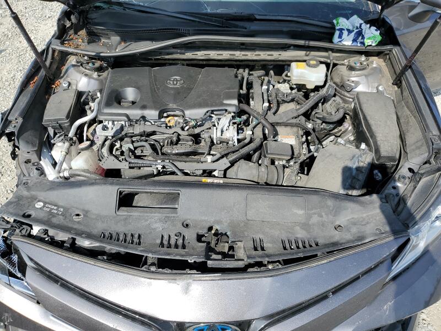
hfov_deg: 67.3
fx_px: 331
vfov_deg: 53.1
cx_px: 220
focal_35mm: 26
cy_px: 166
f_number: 1.5
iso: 50
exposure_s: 1/2000
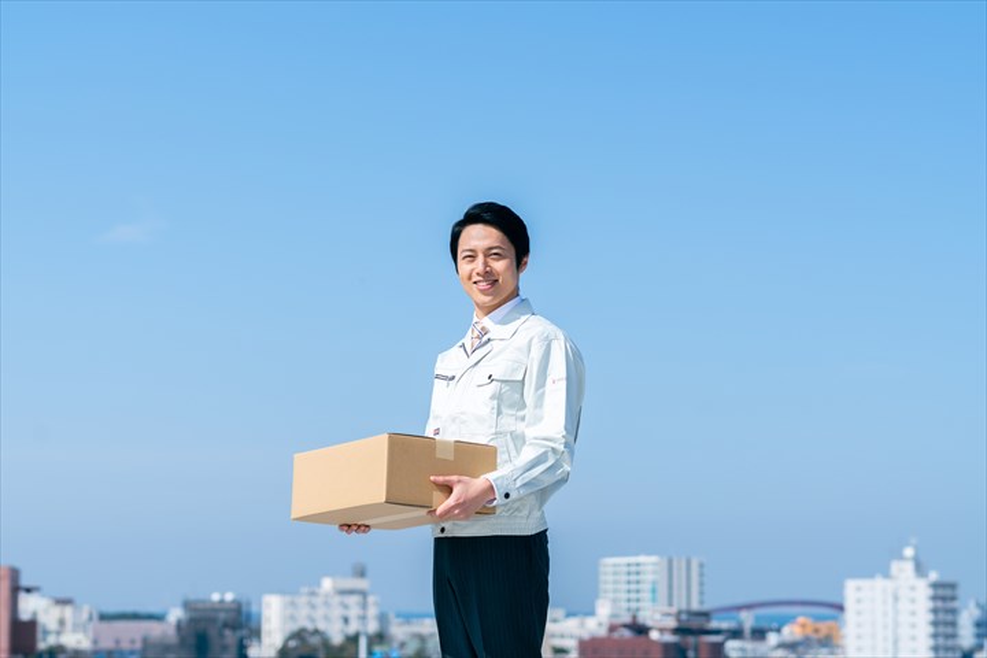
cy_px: 329
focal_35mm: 85
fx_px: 2330
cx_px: 494
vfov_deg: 16.1
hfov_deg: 23.9
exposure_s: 1/1250
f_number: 5
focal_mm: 85
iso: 200
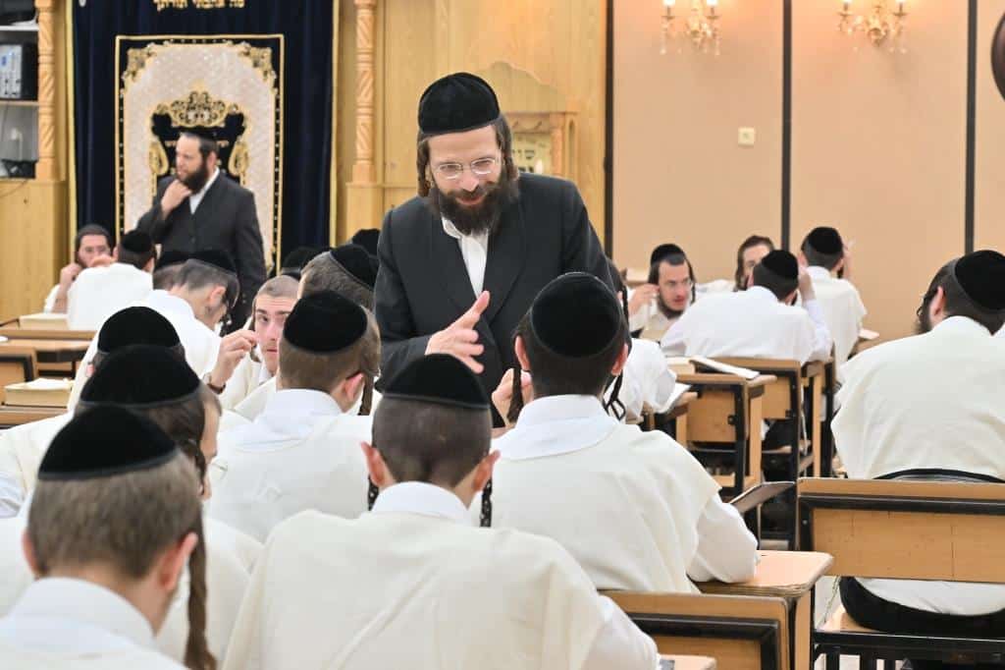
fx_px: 2595
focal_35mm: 93
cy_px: 335
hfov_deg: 21.9
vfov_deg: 14.7
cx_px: 502
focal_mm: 62
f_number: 5
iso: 1000
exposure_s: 1/200
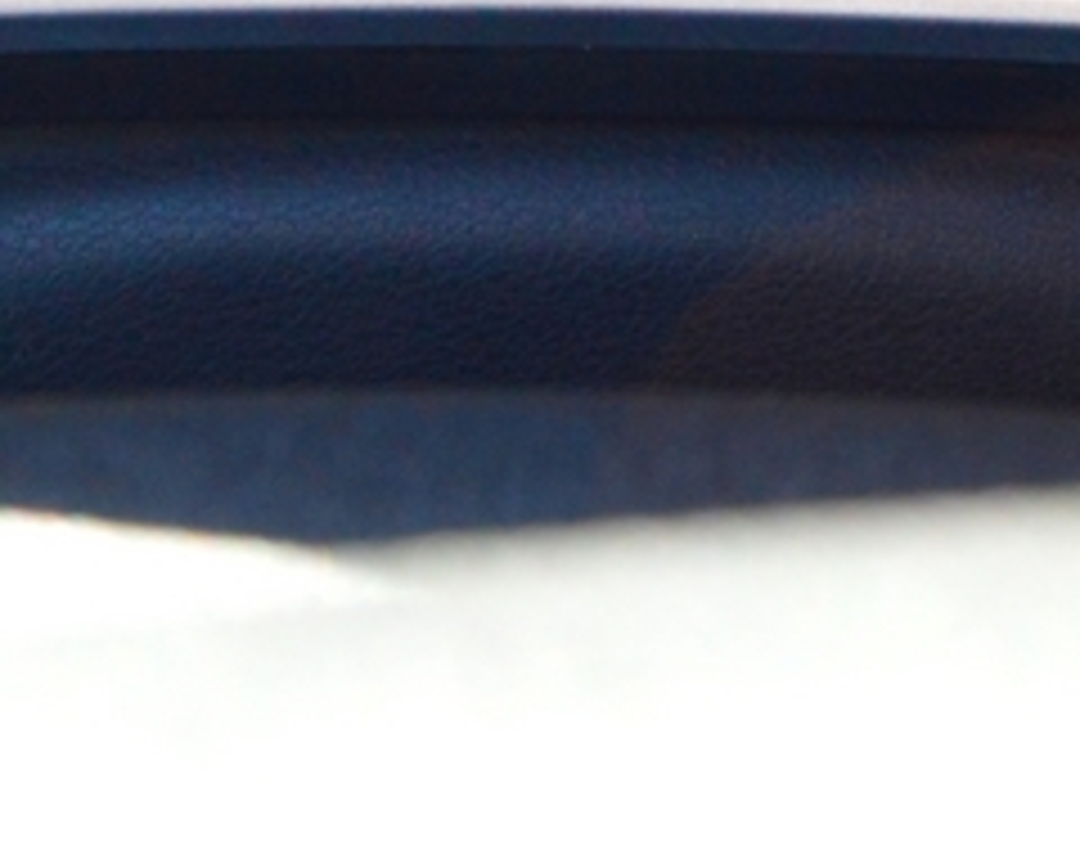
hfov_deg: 15.2
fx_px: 4059
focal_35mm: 127
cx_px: 601
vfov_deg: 11.4
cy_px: -639
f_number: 7.1
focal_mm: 18
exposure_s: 1/100
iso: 800
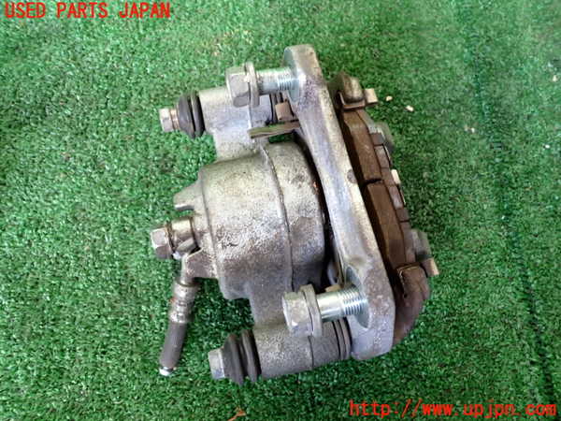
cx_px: 280
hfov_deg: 60.0
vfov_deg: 46.8
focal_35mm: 30
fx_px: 486
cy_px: 210
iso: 500
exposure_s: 1/30
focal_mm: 5.4
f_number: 2.3
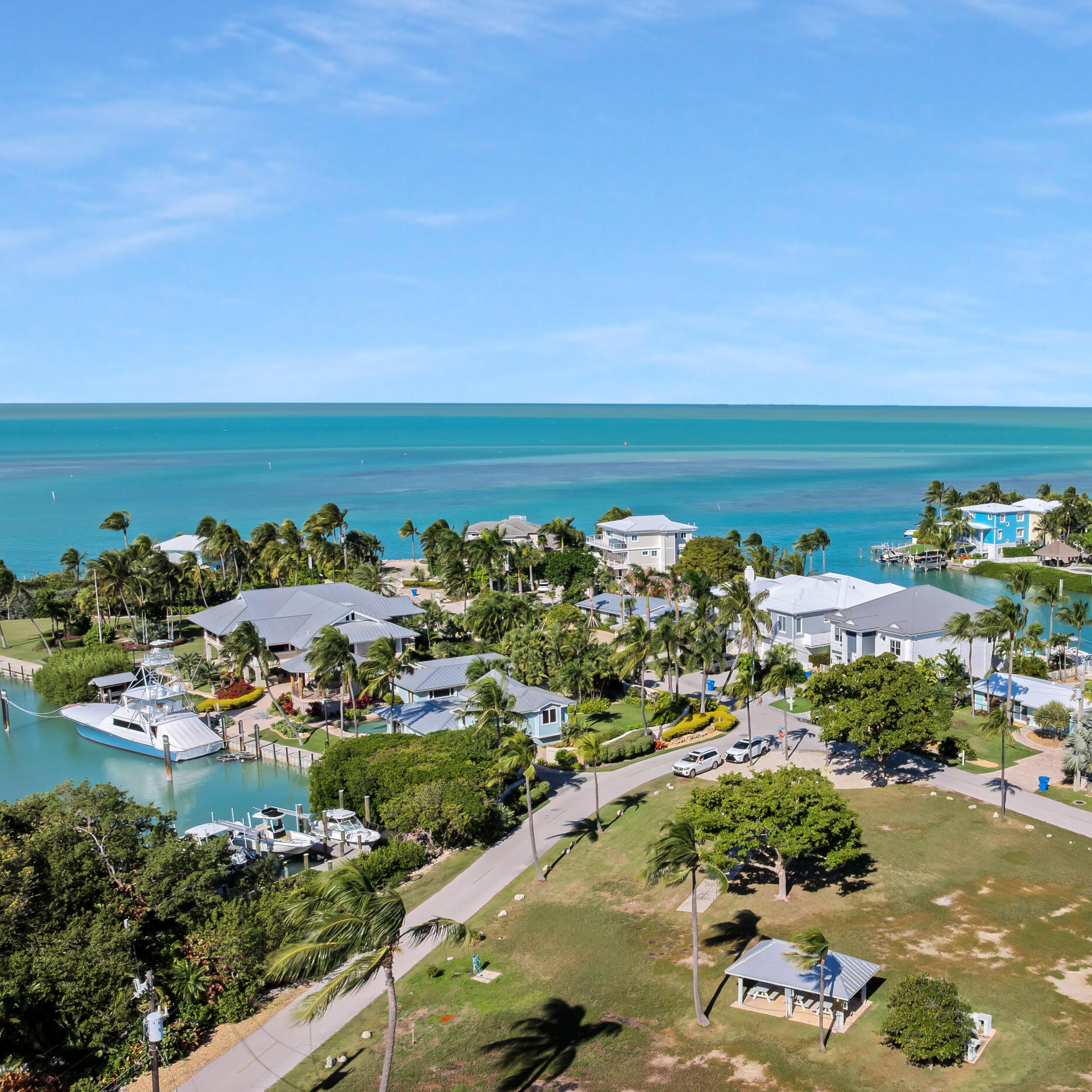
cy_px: 621
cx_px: 829
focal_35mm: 34
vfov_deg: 48.3
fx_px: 1213
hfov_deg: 46.6
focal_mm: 12.29
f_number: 5.6
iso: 100
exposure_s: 1/50
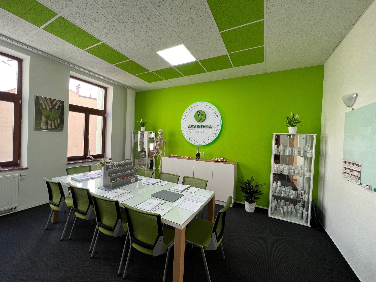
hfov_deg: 106.2
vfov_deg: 89.9
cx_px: 188
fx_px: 141
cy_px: 141
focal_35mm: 13
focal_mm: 1.57
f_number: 1.8
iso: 80
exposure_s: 1/99
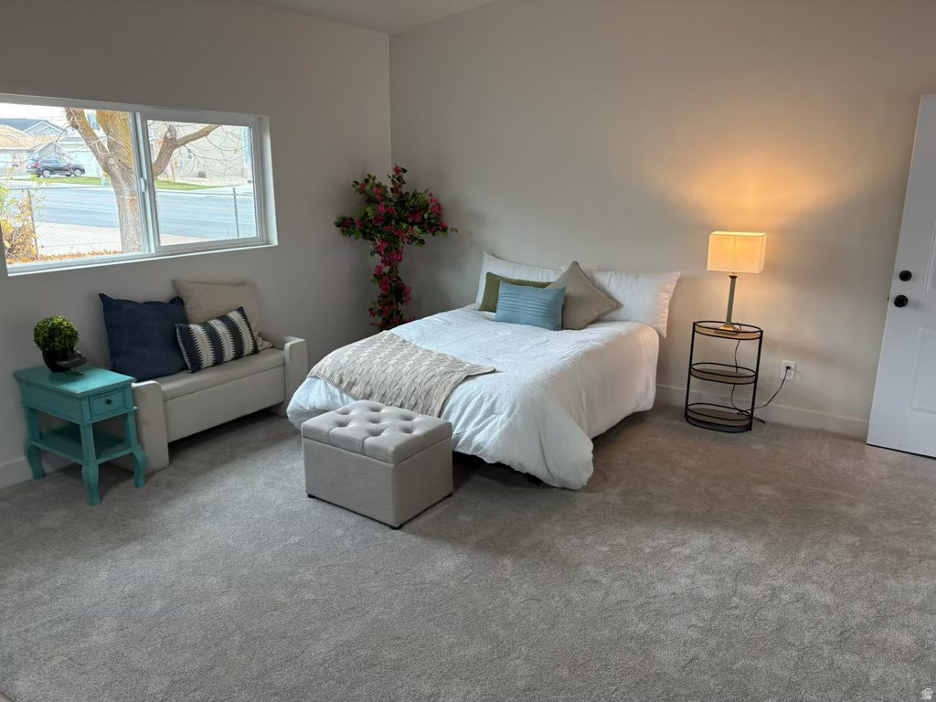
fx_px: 703
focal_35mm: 26
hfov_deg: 67.3
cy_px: 351
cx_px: 468
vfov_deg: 53.1
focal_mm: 5.96
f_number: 1.6
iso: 125
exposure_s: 1/125
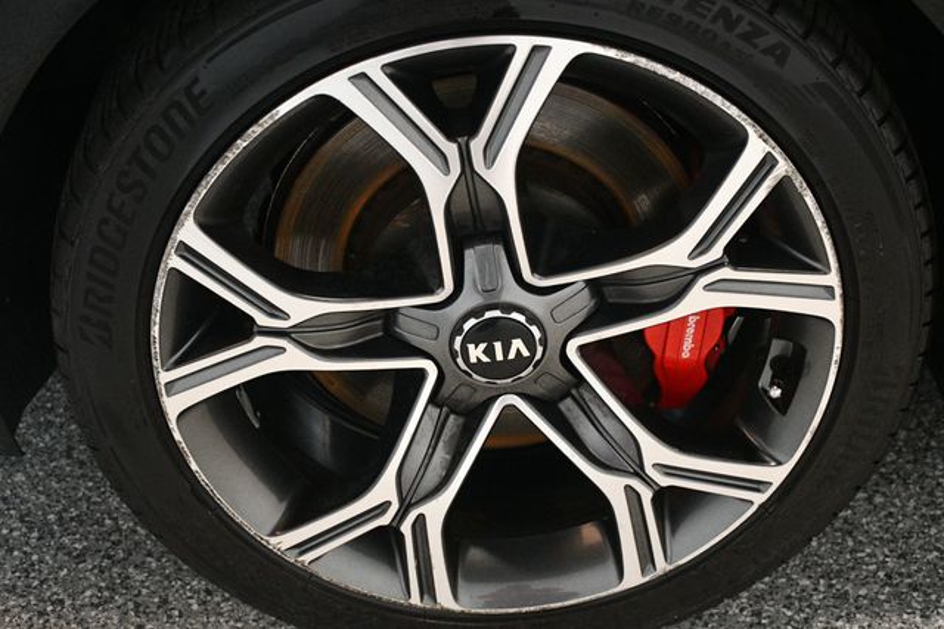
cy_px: 314
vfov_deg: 22.6
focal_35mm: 60
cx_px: 472
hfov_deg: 33.4
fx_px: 1572
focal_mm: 40
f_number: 4.5
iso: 3600
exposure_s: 1/60
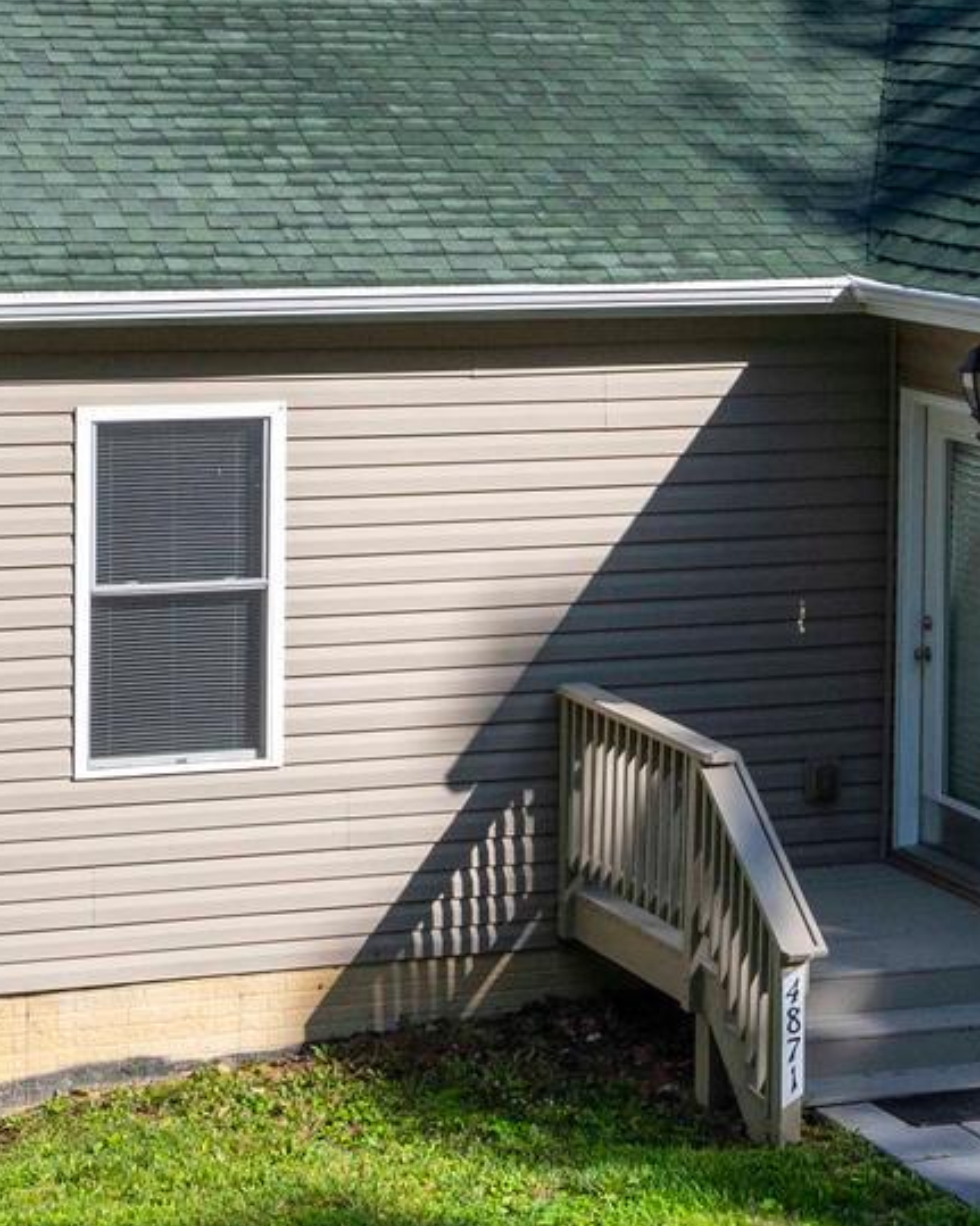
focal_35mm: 116
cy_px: 227
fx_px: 4199
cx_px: 859
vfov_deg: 16.5
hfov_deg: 13.2
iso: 1000
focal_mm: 32.5
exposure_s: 1/640
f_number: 13
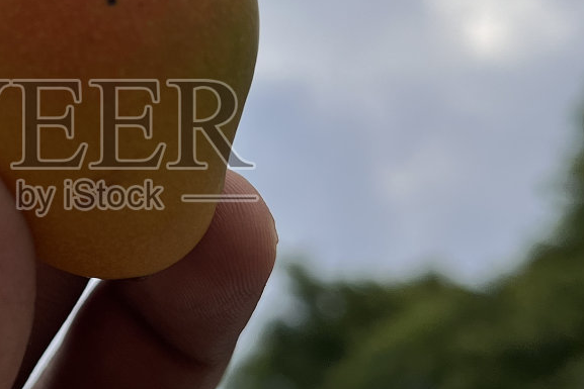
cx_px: 88
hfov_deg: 26.3
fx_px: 1217
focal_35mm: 75
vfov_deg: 18.2
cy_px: 149
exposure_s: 1/6897
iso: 50
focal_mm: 5.1
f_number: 1.6
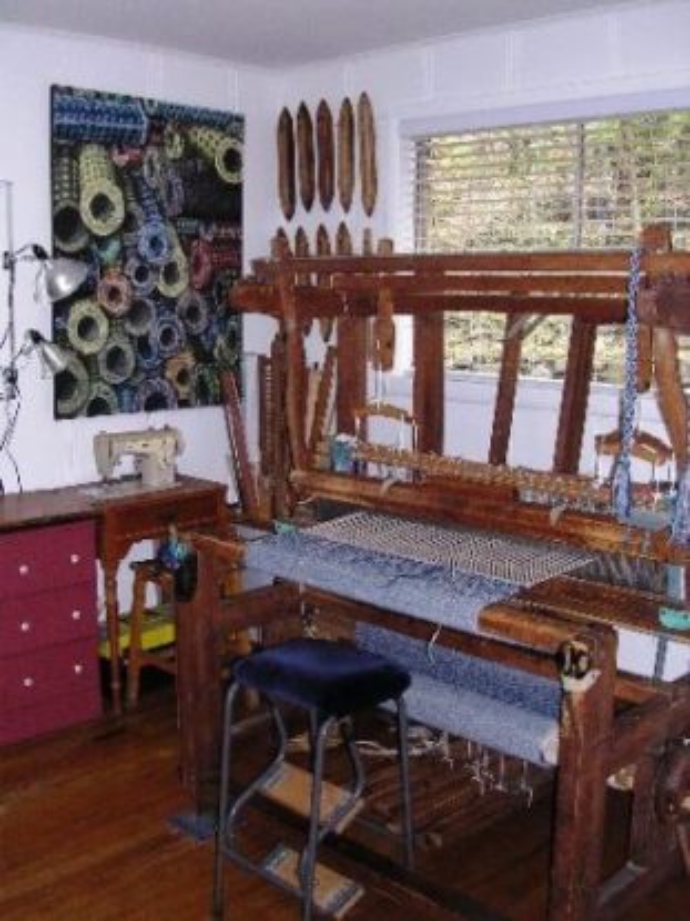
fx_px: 1010
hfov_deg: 37.7
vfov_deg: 49.0
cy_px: 460
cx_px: 345
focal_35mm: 38
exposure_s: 1/60.1
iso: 213
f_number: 2.8
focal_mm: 5.8
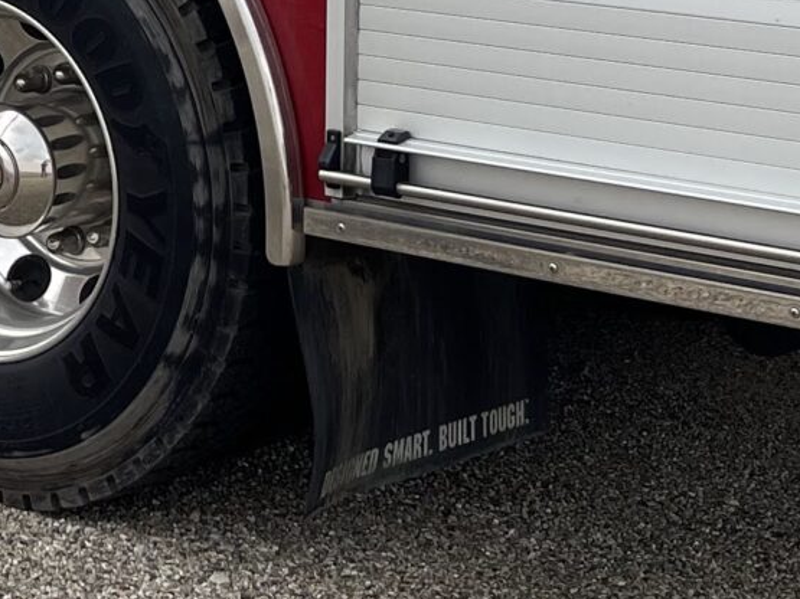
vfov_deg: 12.0
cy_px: -199
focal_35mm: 120
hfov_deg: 15.8
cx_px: -167
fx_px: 2773
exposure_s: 1/3257
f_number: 1.6
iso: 32
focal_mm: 5.1
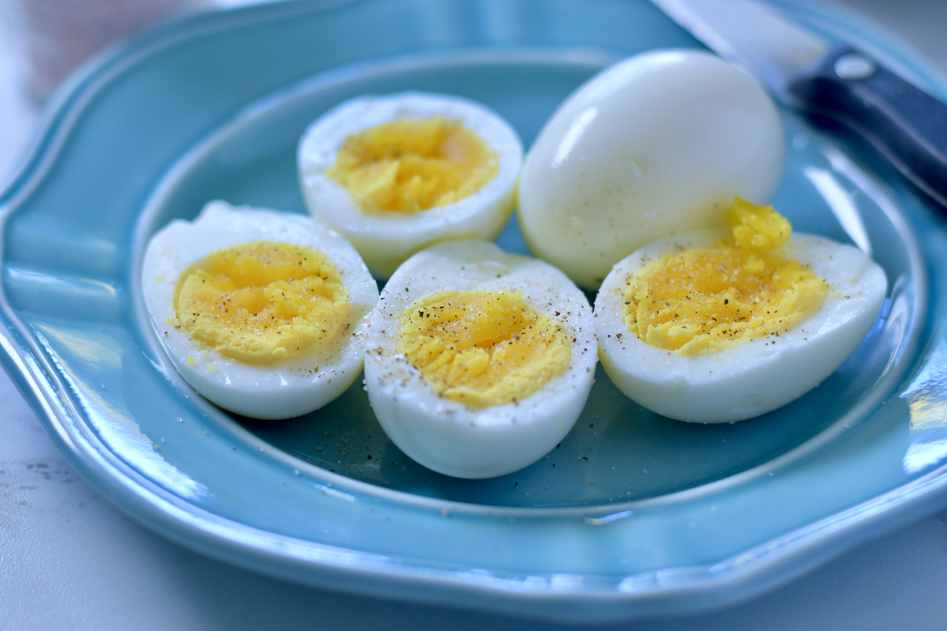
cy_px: 316
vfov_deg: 18.2
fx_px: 1973
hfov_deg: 27.0
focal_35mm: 75
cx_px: 474
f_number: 3.5
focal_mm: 50
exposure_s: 1/60
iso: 200
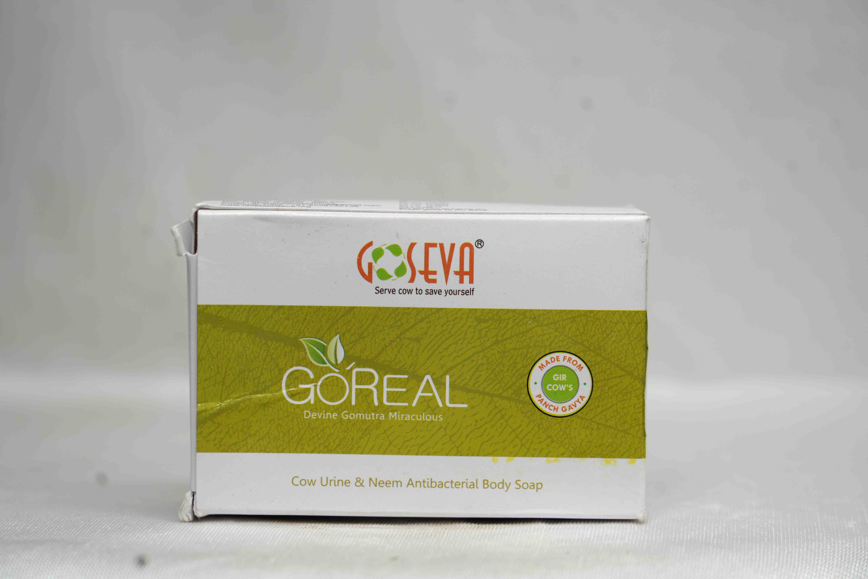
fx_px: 2531
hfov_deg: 19.5
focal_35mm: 105
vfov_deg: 13.0
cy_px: 290
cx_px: 434
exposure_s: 1/60
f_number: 5.6
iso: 250
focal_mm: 105
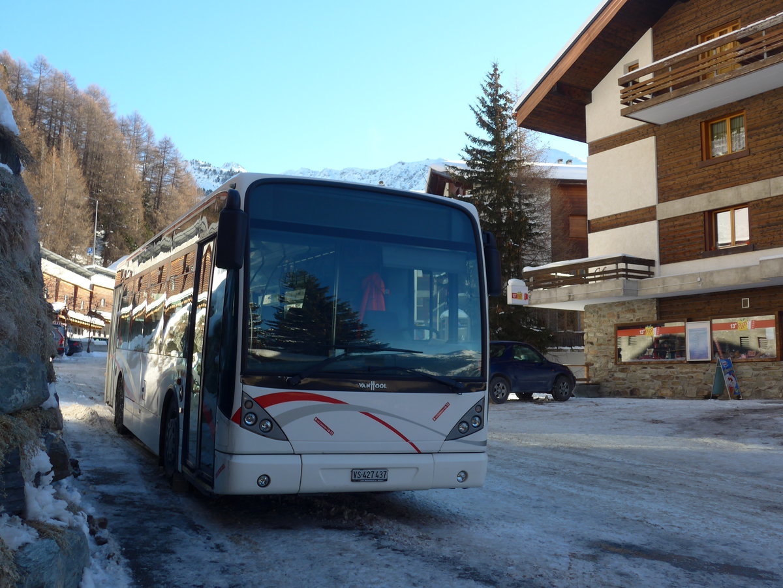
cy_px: 294
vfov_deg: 39.7
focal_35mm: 36
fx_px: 814
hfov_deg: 51.4
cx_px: 392
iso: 80
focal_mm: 7.5
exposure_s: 1/500
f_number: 2.8
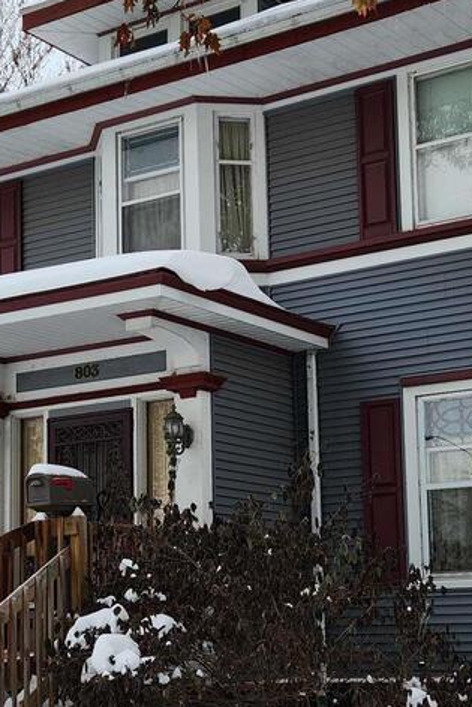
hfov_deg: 18.7
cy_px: 445
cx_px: 180
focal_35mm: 73
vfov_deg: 27.6
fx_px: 1435
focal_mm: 5.4
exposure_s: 1/496
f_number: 1.8
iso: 20
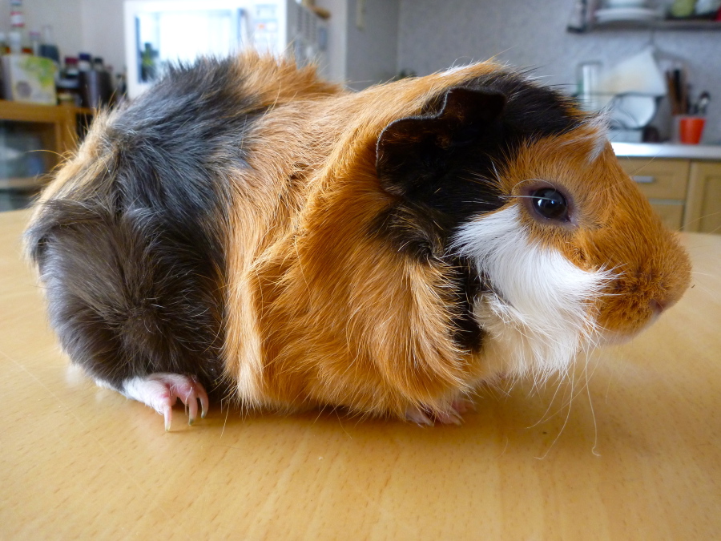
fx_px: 583
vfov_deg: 49.7
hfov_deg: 63.4
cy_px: 270
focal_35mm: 28
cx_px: 360
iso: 200
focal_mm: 4.9
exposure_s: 1/30
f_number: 3.3
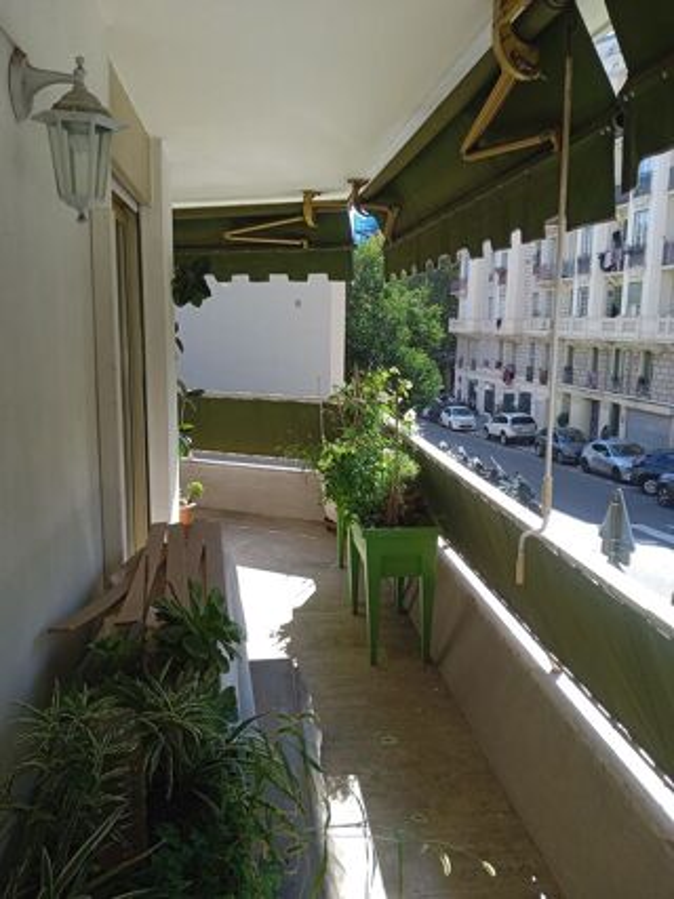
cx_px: 337
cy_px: 450
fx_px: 727
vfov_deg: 63.5
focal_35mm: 28
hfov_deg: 49.7
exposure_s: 1/285
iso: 100
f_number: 2.2
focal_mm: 3.43
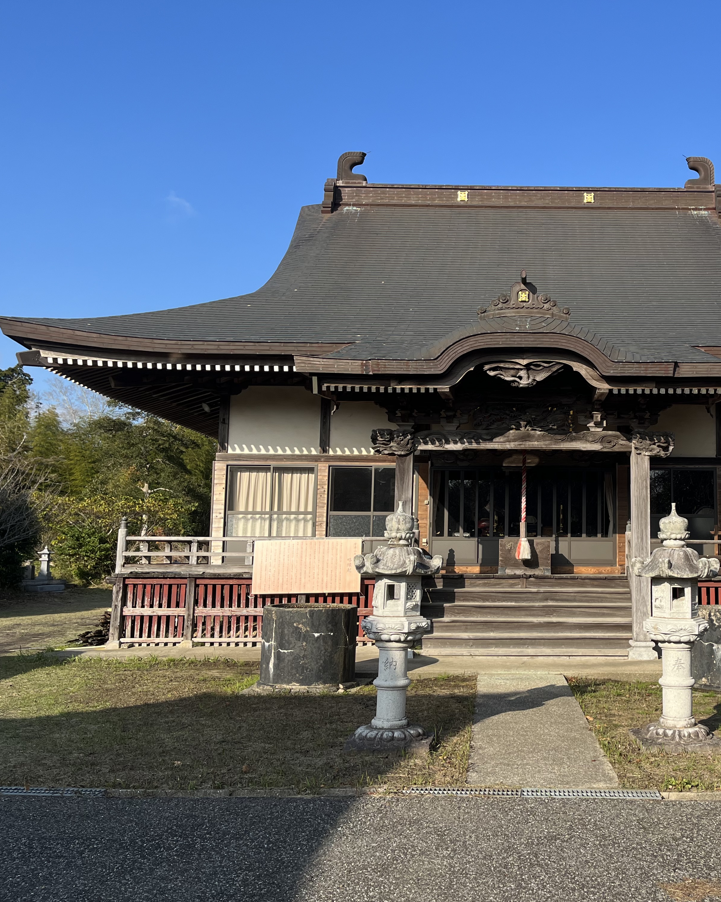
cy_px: 451
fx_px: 907
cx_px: 534
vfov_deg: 52.8
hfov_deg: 42.1
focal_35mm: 34
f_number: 1.6
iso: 50
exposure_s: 1/2137
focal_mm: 5.1
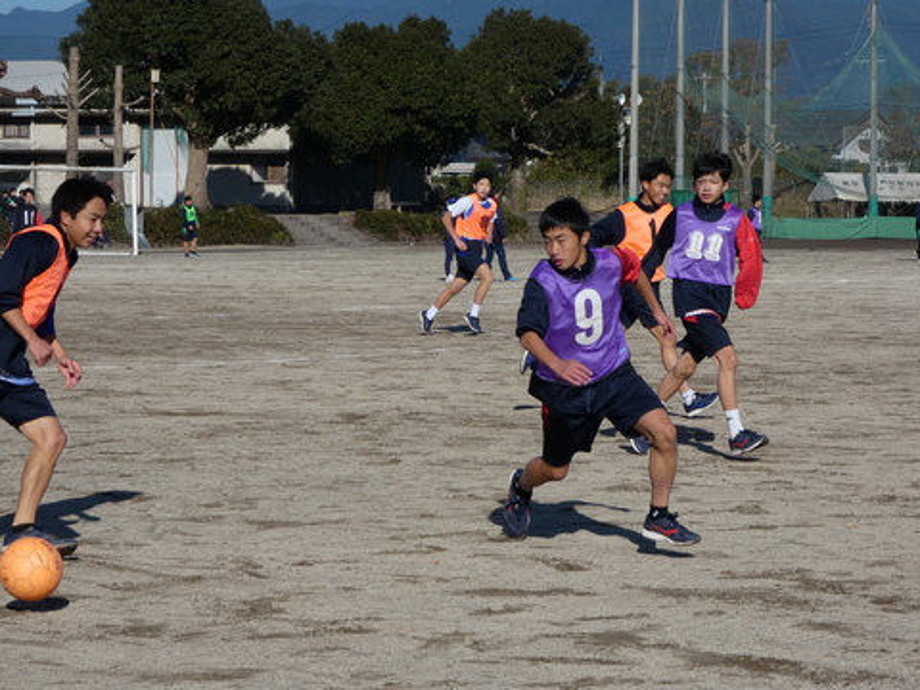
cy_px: 345
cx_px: 460
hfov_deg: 15.4
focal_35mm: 128
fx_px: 3402
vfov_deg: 11.6
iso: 80
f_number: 5.2
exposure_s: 1/800
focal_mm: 22.9
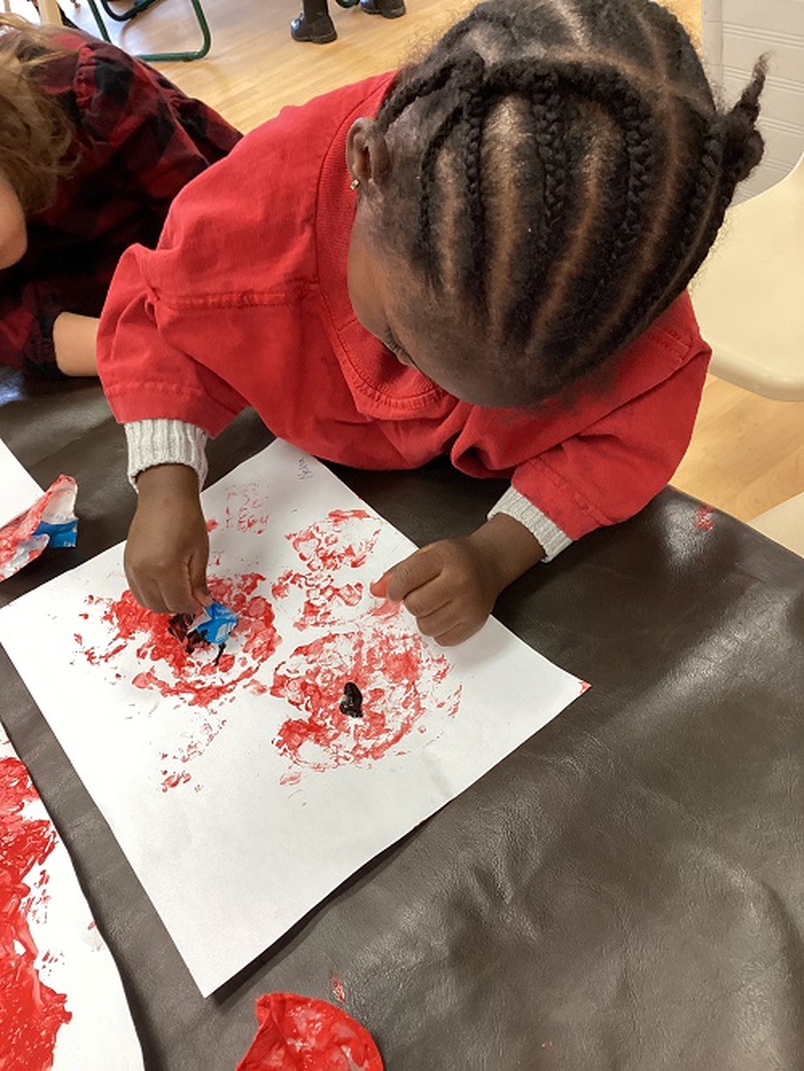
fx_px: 959
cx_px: 402
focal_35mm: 31
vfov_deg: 58.3
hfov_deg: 45.5
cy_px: 536
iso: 200
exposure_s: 1/60
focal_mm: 3.3
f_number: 2.4
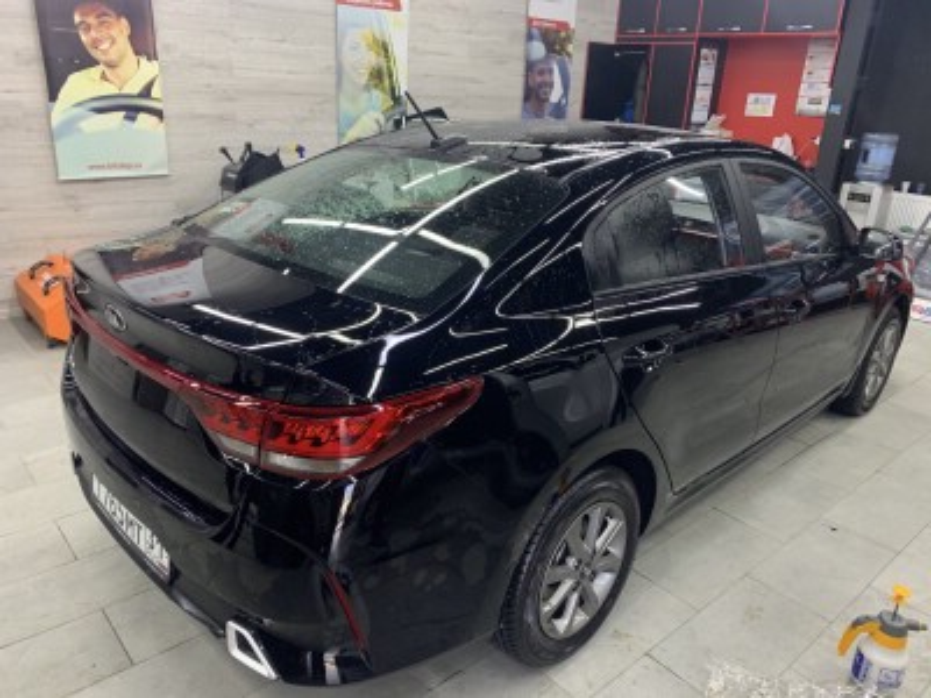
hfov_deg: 67.3
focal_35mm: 26
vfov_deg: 53.1
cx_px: 466
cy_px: 349
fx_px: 699
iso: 80
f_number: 1.8
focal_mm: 4.25
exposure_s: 1/100
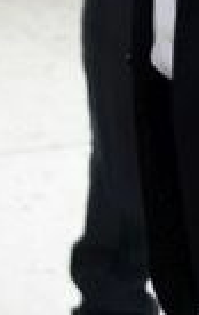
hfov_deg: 4.0
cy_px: -457
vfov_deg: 6.2
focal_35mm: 324
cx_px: -229
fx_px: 2794
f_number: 4
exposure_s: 1/160
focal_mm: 43
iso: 8000
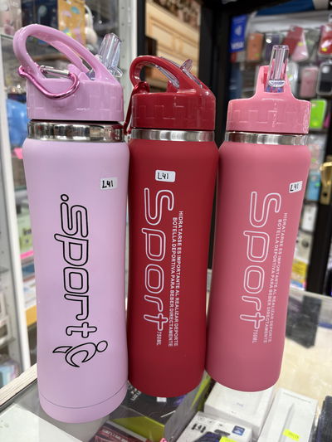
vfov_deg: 67.3
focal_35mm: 26
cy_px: 221
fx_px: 332
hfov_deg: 53.1
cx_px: 166
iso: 100
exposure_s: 1/50
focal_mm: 5.96
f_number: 1.6
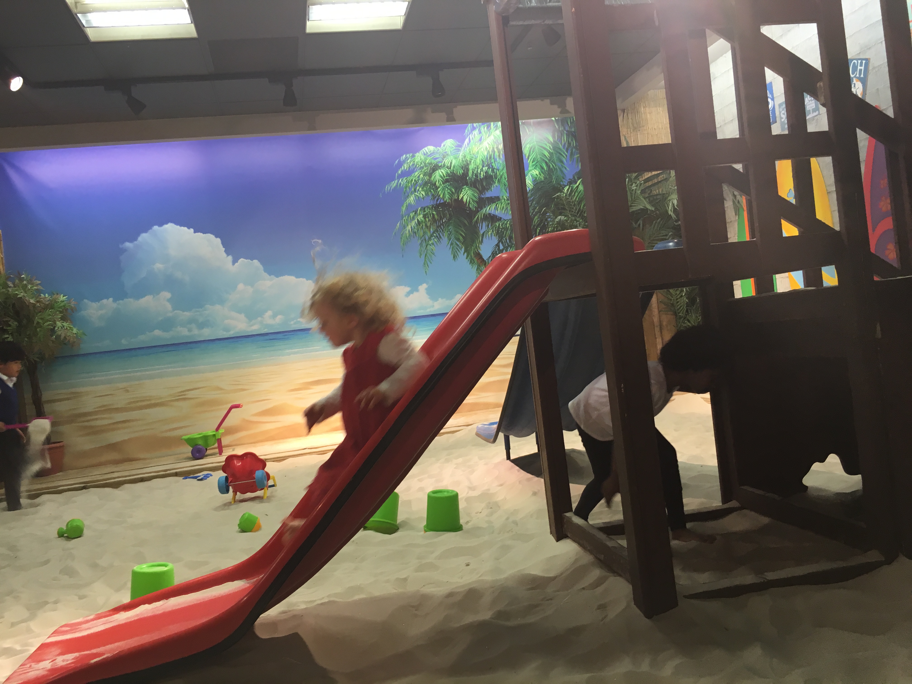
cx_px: 456
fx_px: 764
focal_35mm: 29
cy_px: 342
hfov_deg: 61.7
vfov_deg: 48.2
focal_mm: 4.15
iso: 32
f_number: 2.2
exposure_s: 1/33
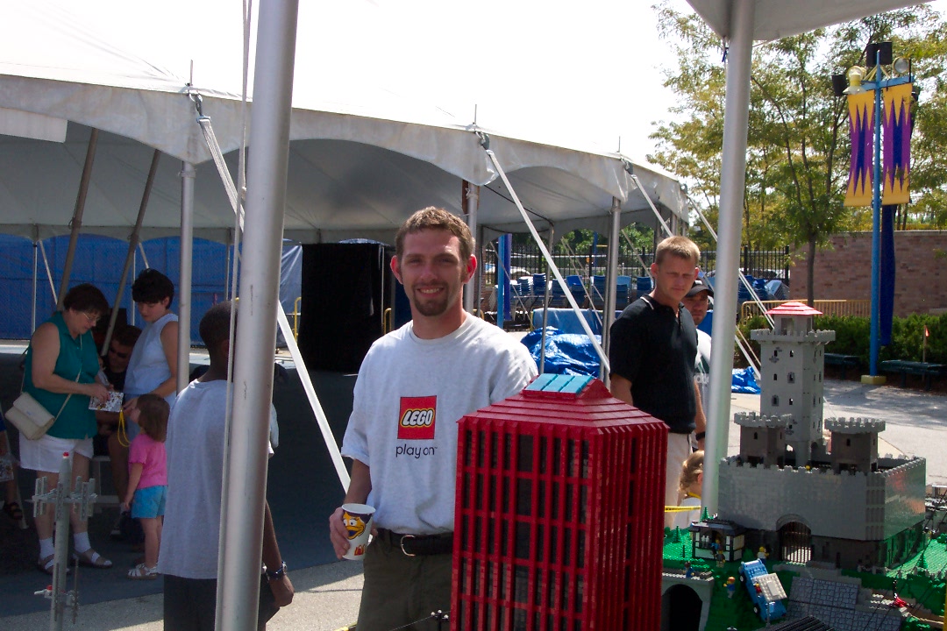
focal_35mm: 51
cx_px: 474
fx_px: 1341
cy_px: 316
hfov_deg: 38.9
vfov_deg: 26.5
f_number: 5.6
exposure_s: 1/500
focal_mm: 10.7
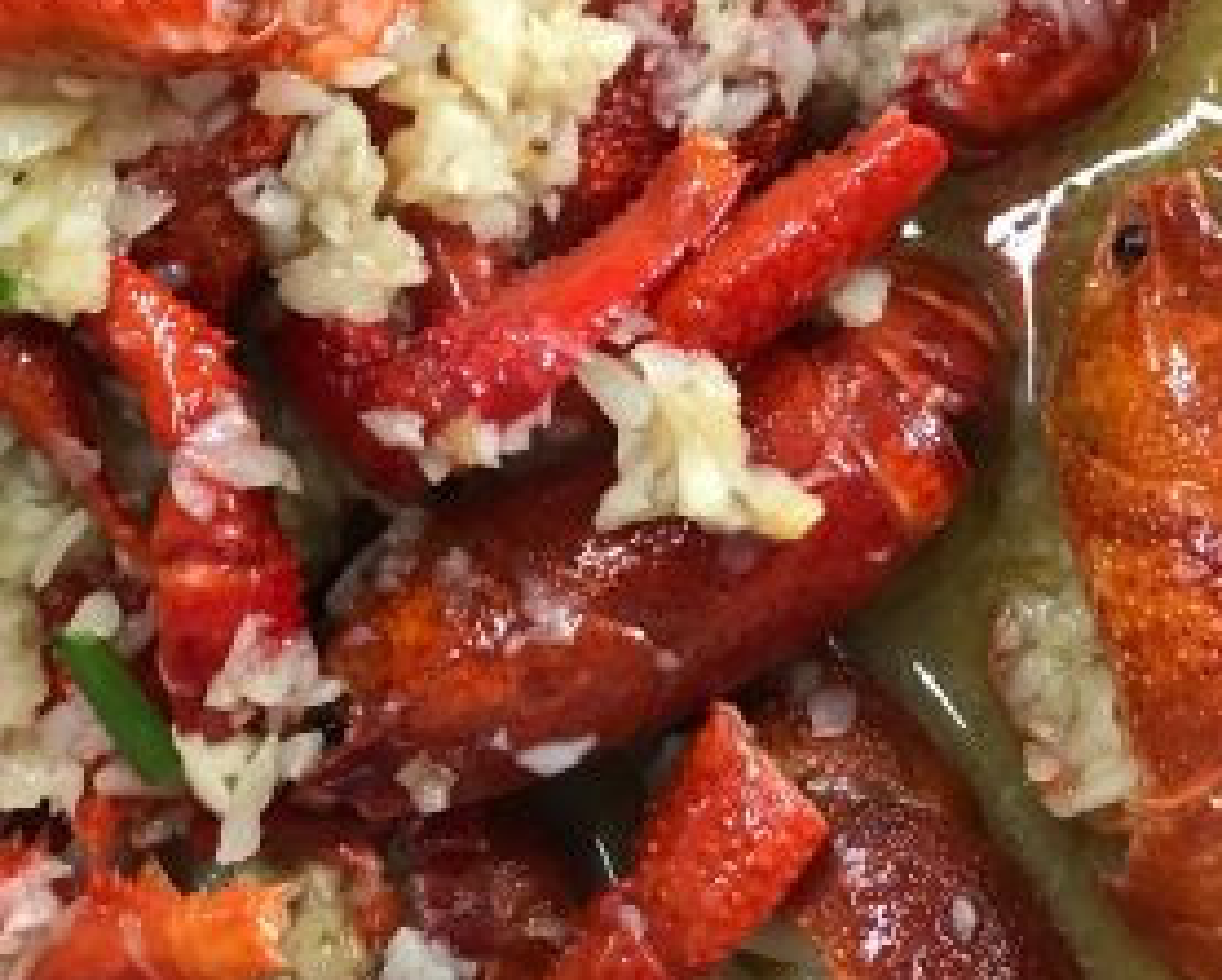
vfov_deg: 22.0
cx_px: 344
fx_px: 2497
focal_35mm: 69
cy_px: 285
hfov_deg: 27.2
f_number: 1.8
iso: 50
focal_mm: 3.99
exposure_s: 1/17
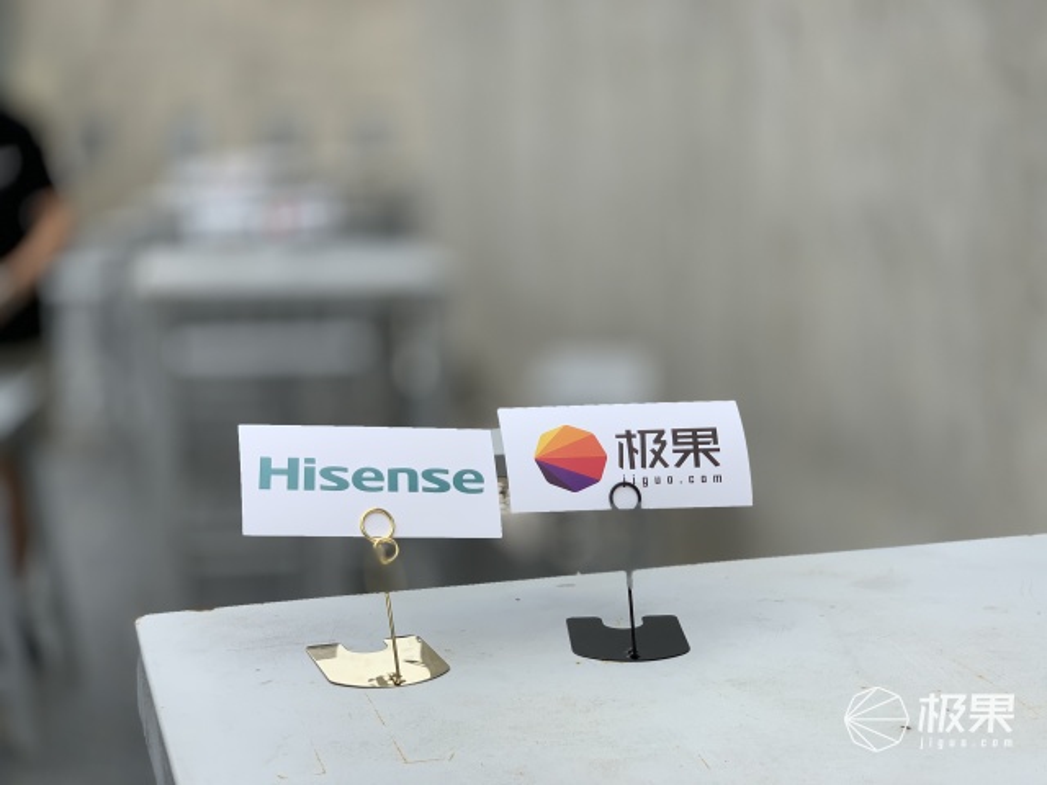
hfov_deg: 36.8
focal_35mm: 52
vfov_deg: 28.0
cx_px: 524
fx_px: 1573
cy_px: 392
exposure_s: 1/705
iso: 16
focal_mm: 6
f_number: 2.4
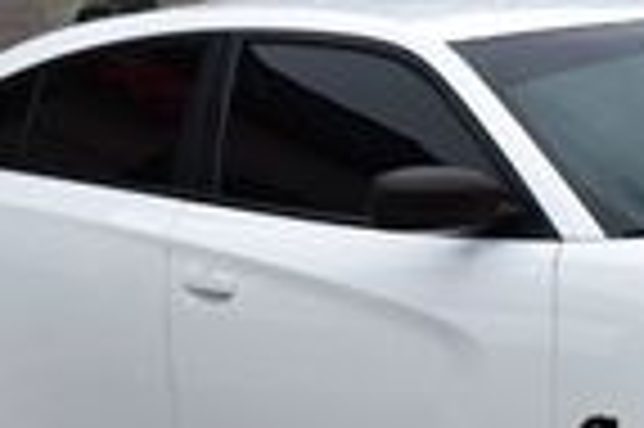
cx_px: 135
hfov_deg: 11.7
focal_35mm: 175
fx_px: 3127
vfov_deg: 7.8
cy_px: 162
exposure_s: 1/80
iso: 400
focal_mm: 26
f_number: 8
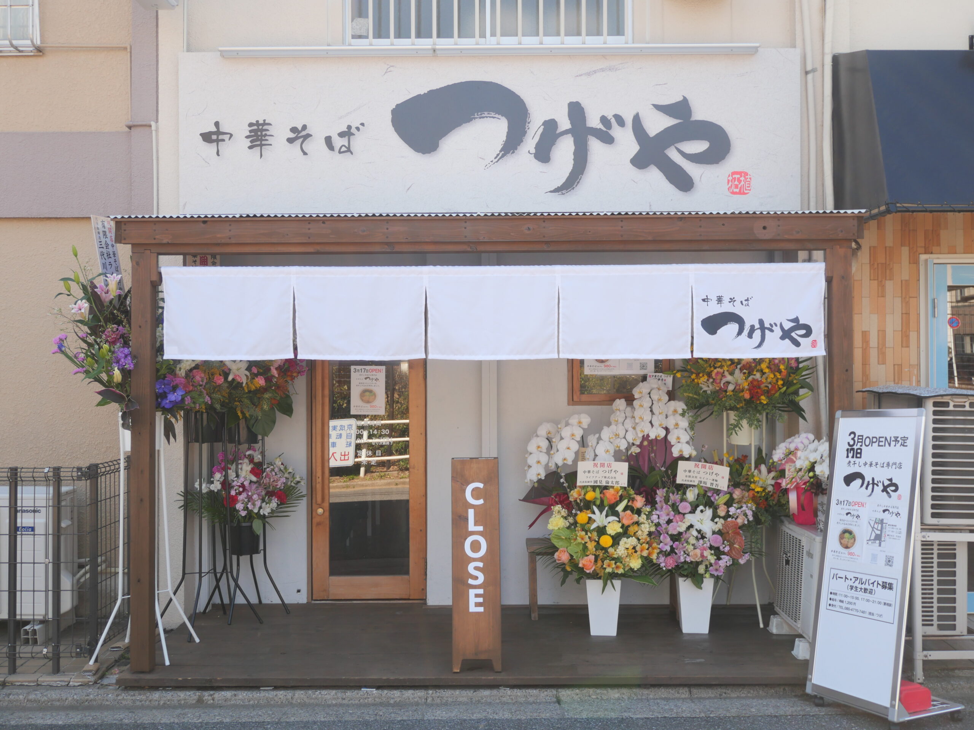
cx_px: 487
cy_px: 365
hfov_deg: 54.0
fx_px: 957
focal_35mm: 34
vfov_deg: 41.8
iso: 200
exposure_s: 1/200
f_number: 4.1
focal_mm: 17
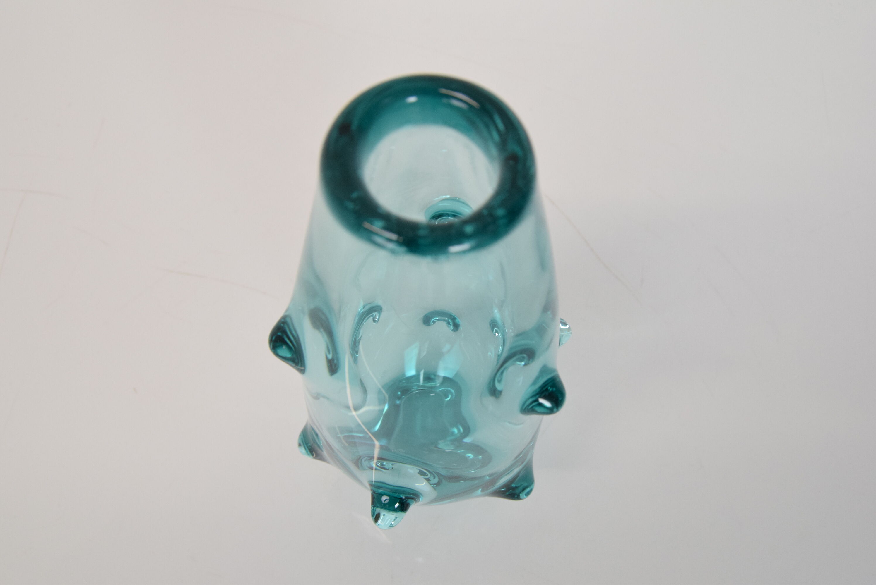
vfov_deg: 38.4
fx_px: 840
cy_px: 292
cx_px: 438
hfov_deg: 55.1
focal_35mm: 34
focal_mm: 23
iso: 1600
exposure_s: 1/200
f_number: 7.1
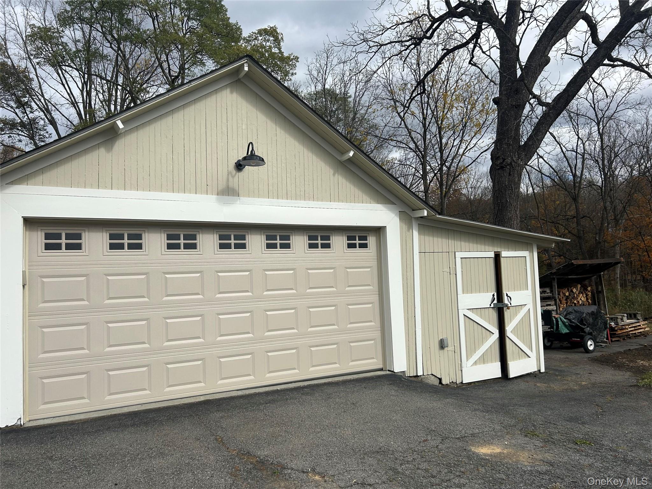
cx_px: 326
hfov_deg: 67.3
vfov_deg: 53.1
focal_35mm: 26
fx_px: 490
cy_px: 244
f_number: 1.5
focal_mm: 5.7
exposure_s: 1/4274
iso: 50
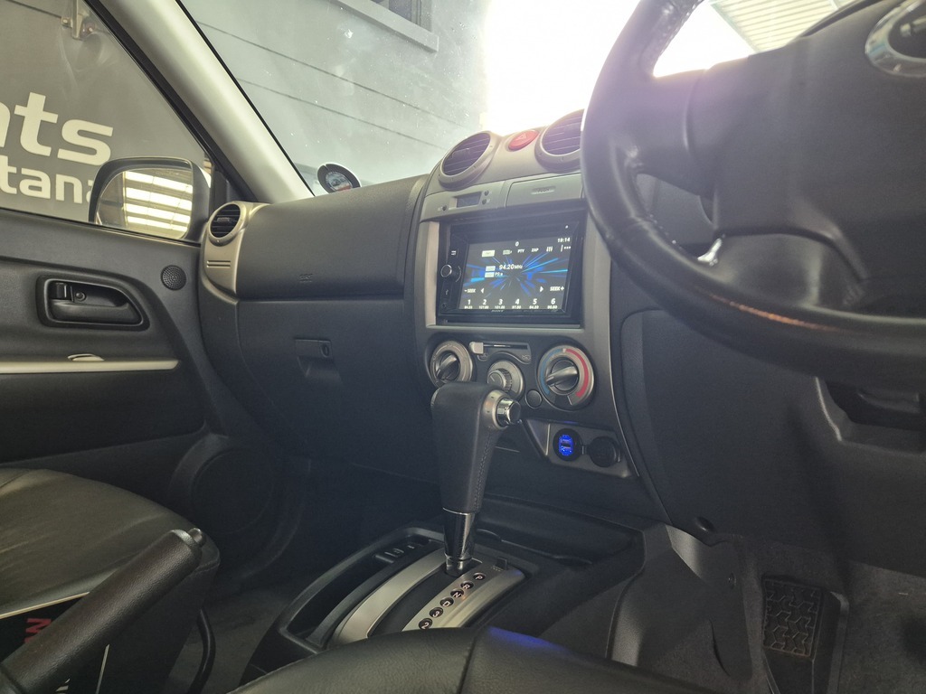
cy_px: 347
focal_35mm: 23
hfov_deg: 73.9
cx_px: 463
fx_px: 615
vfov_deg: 58.9
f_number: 1.8
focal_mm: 5.4
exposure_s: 1/100
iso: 640
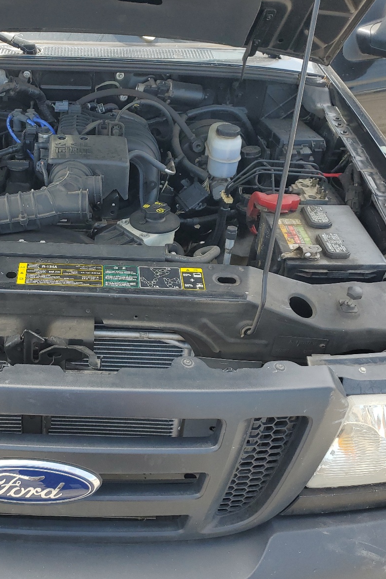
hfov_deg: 34.5
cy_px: 282
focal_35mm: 37
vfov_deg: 51.9
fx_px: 595
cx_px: 58
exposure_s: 1/714
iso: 50
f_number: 1.5
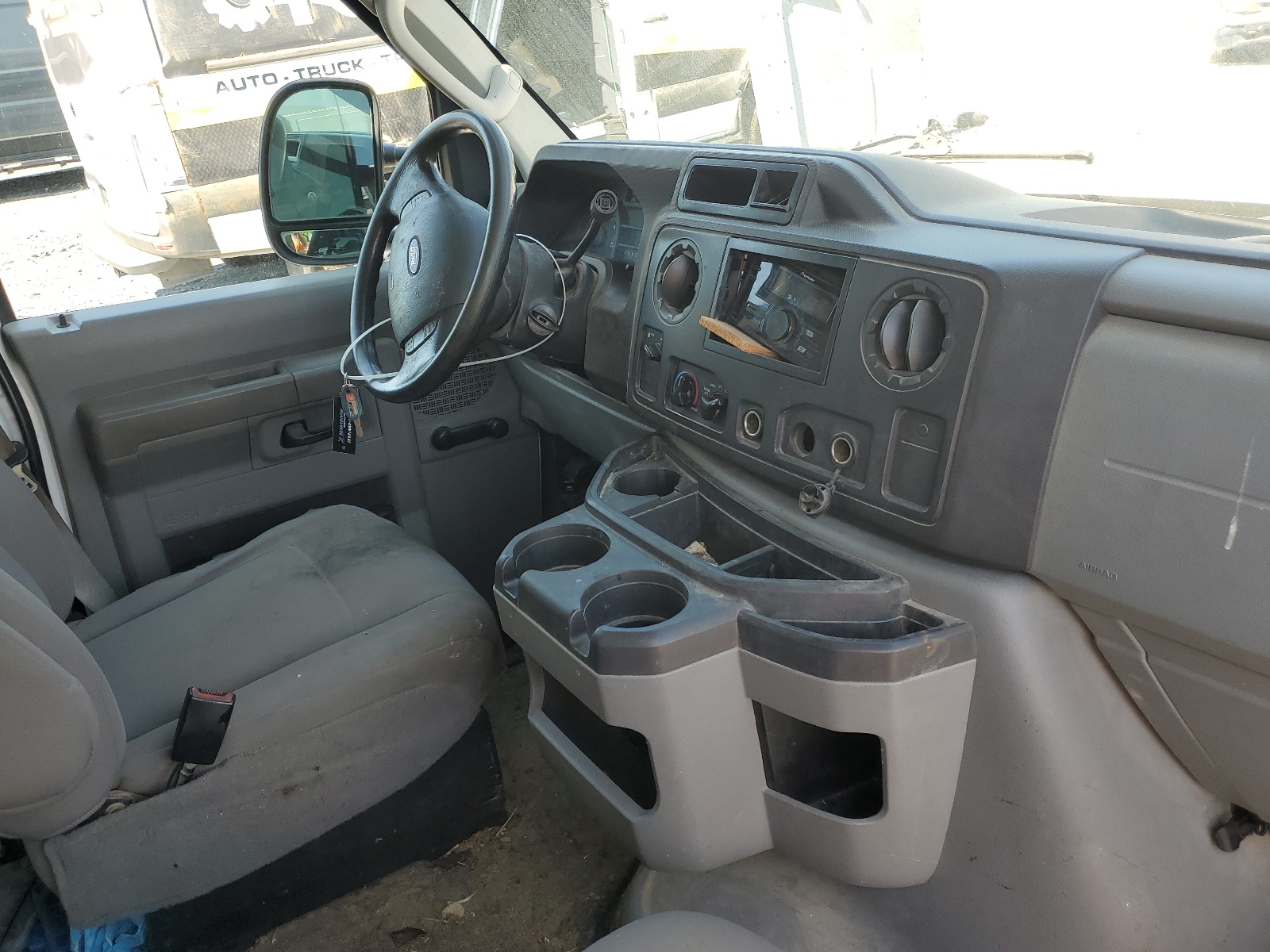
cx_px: 635
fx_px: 954
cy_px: 476
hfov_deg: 67.3
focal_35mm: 26
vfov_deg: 53.1
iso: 50
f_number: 1.5
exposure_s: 1/250
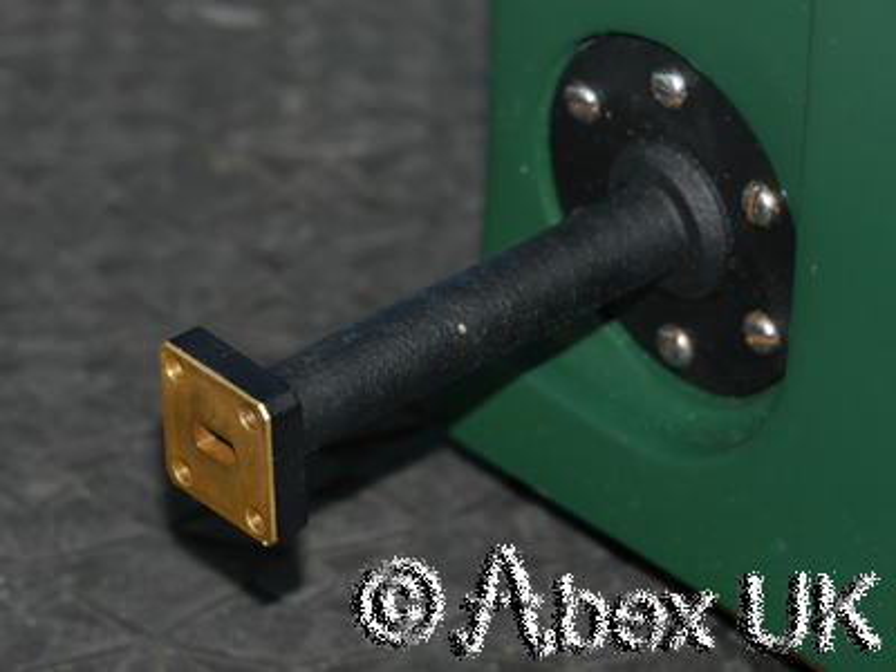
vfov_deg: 5.3
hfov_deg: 7.1
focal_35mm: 280
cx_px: 448
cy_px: 336
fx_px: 7248
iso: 400
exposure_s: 1/60
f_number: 11
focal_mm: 140
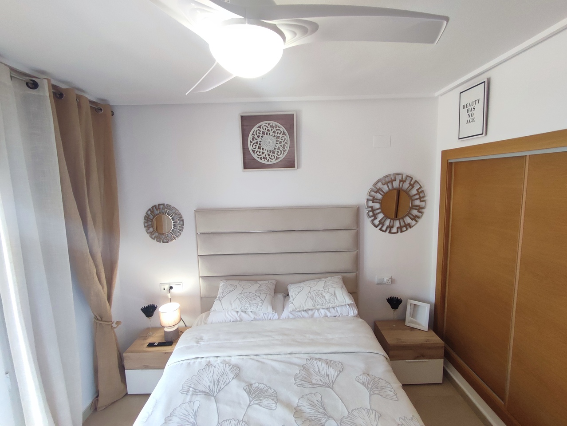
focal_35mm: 16
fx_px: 262
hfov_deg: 94.5
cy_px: 213
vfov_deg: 78.2
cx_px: 284
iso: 296
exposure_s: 1/100
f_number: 2.2
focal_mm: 1.65
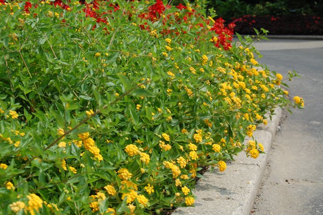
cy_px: 108
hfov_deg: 24.6
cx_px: 162
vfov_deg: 16.5
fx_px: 740
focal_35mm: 82
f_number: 9
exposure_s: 1/320
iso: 200
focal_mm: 55
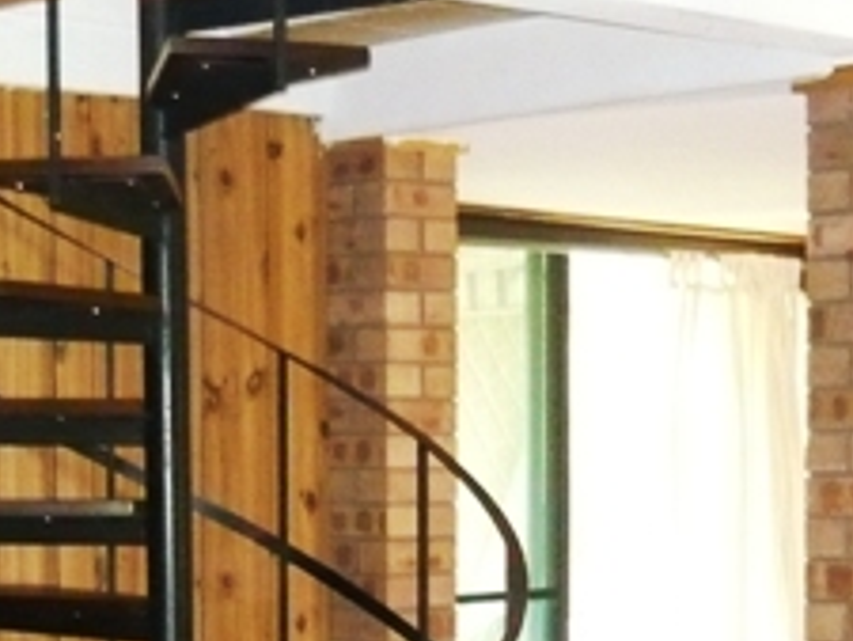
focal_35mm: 94
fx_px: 2318
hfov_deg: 20.8
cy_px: 778
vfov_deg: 15.2
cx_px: 375
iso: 1000
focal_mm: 5.5
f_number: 2.8
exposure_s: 1/30
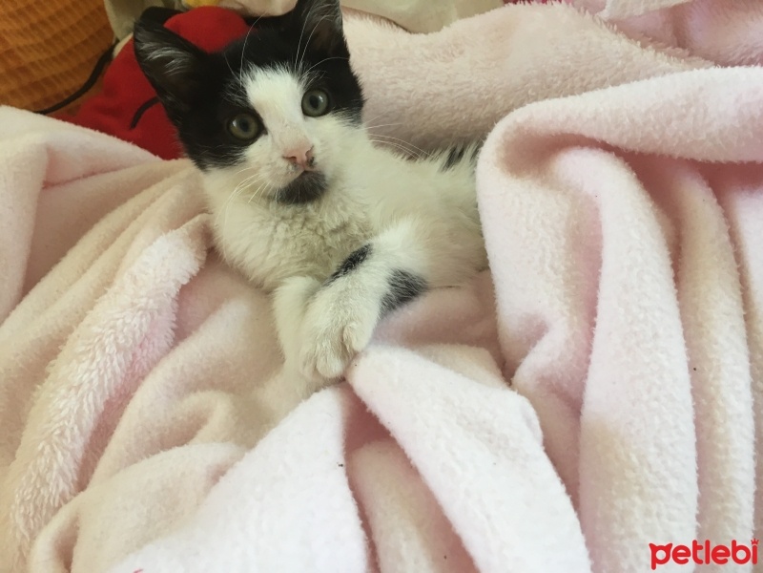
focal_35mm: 29
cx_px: 382
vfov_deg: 48.2
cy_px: 286
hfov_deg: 61.7
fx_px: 639
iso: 100
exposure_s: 1/33
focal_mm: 4.15
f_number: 2.2
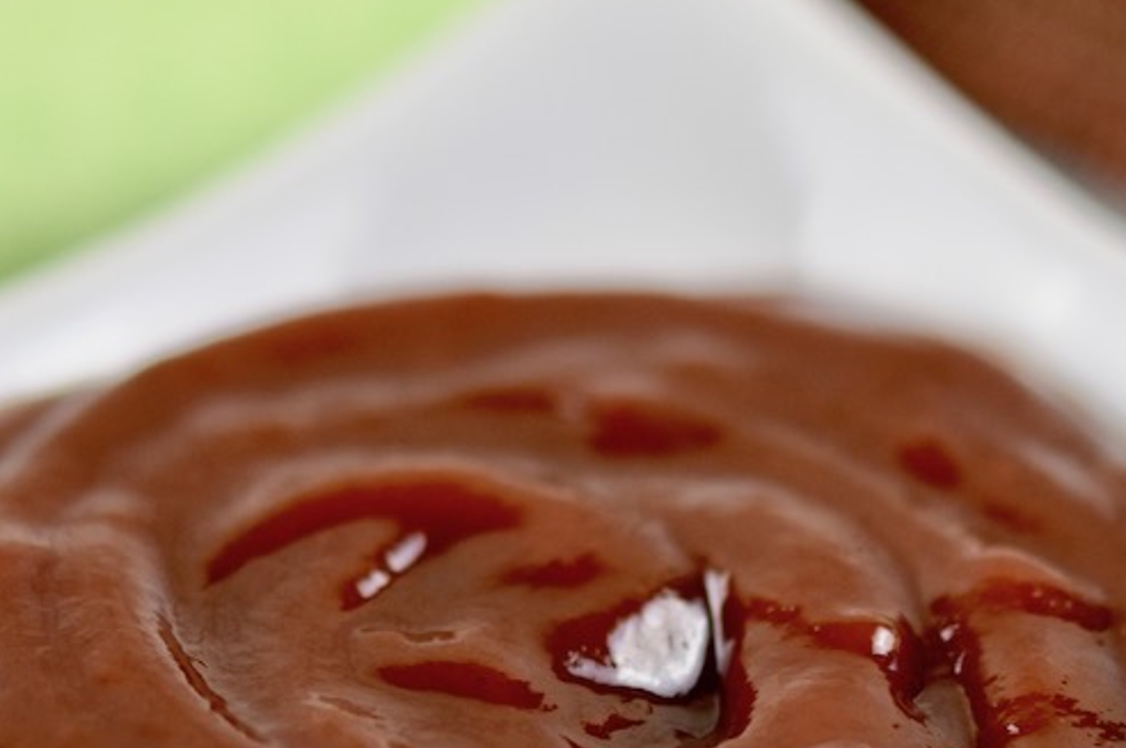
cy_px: 530
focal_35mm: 328
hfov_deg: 6.3
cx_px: 595
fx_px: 10250
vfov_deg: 4.2
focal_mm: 105
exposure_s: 1/320
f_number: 3.5
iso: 500
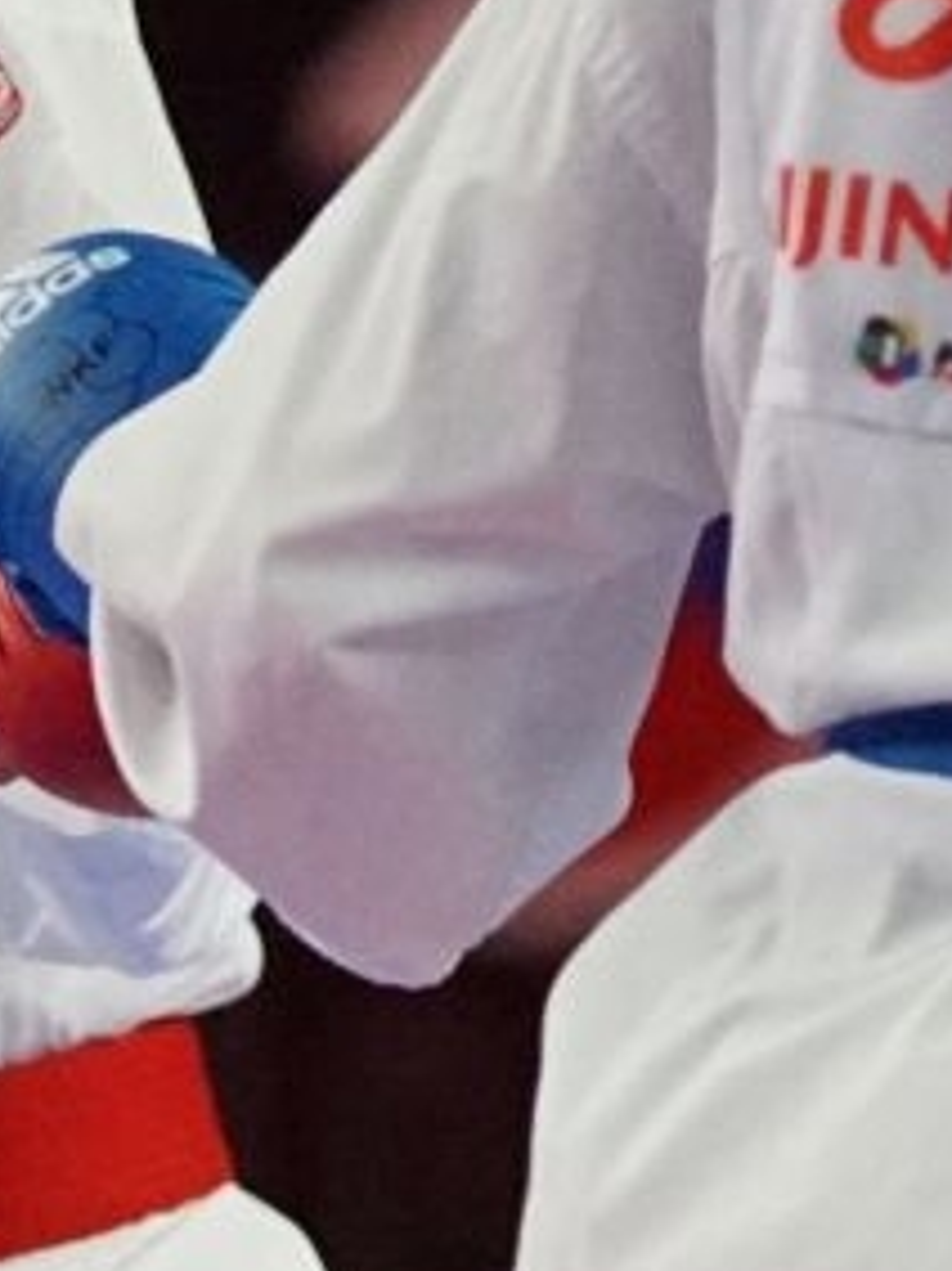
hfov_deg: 1.2
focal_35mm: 1285
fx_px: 47155
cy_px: 656
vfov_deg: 1.5
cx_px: 633
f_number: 3.2
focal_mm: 140
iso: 3200
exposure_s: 1/2000
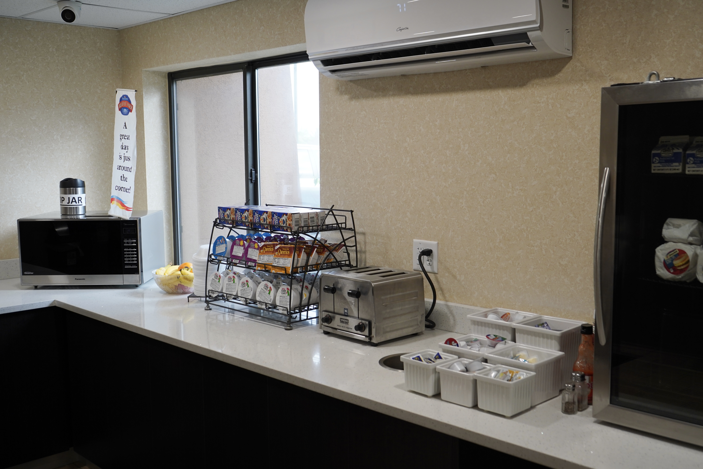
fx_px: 722
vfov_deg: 35.9
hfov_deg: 51.9
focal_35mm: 37
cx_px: 352
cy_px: 234
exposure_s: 1/80
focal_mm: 37
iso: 640
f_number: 5.6
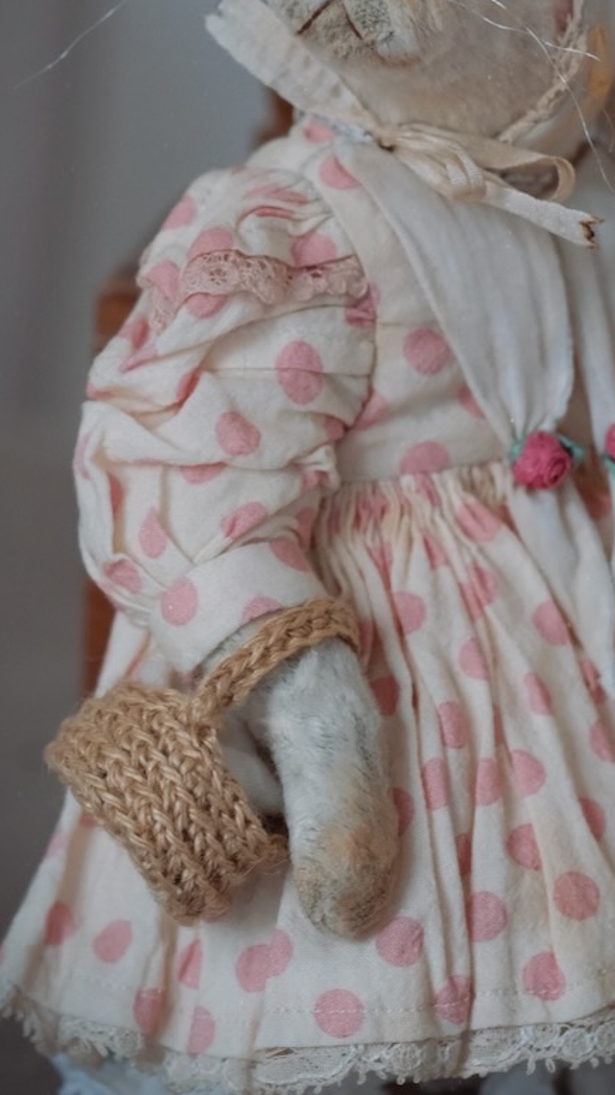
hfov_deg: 7.8
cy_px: 424
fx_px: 4526
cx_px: 394
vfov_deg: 13.8
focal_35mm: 156
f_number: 4.5
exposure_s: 1/70
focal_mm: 60
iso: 3200
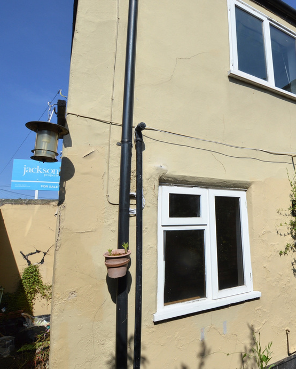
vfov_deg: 75.0
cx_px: 248
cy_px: 184
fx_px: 241
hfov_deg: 57.2
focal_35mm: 22
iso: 100
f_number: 8
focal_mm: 10
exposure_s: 1/320
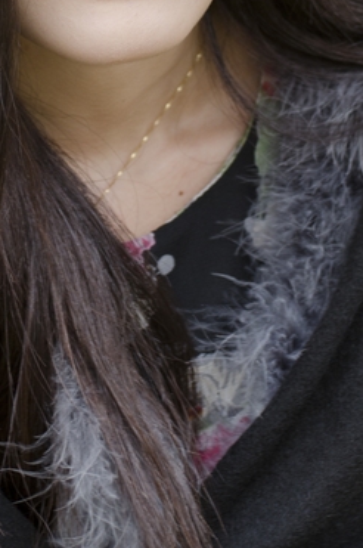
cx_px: 41
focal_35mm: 335
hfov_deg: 4.1
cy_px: -46
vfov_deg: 6.1
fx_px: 5086
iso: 200
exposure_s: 1/50
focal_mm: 92
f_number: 4.5
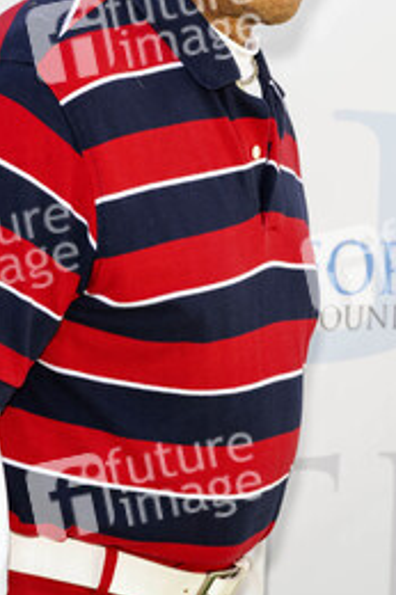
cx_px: 211
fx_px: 1702
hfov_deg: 13.3
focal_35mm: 103
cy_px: 144
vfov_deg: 19.7
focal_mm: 67
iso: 200
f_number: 5.6
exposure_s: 1/200
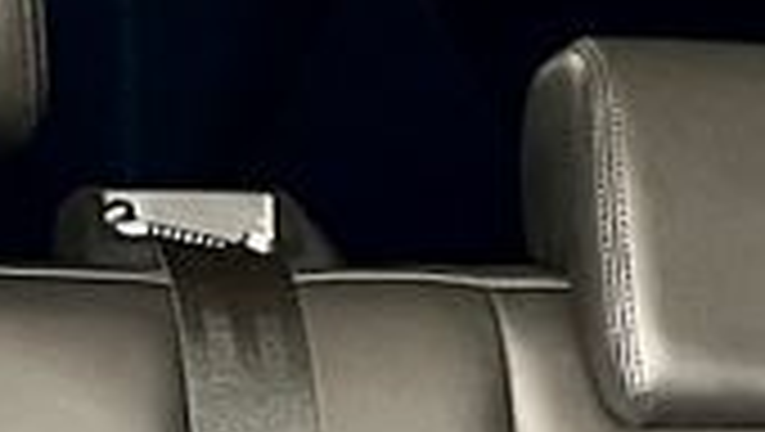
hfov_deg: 10.5
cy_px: 963
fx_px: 4061
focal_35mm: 200
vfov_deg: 5.9
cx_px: 1030
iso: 500
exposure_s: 1/33
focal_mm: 5.7
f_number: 1.5
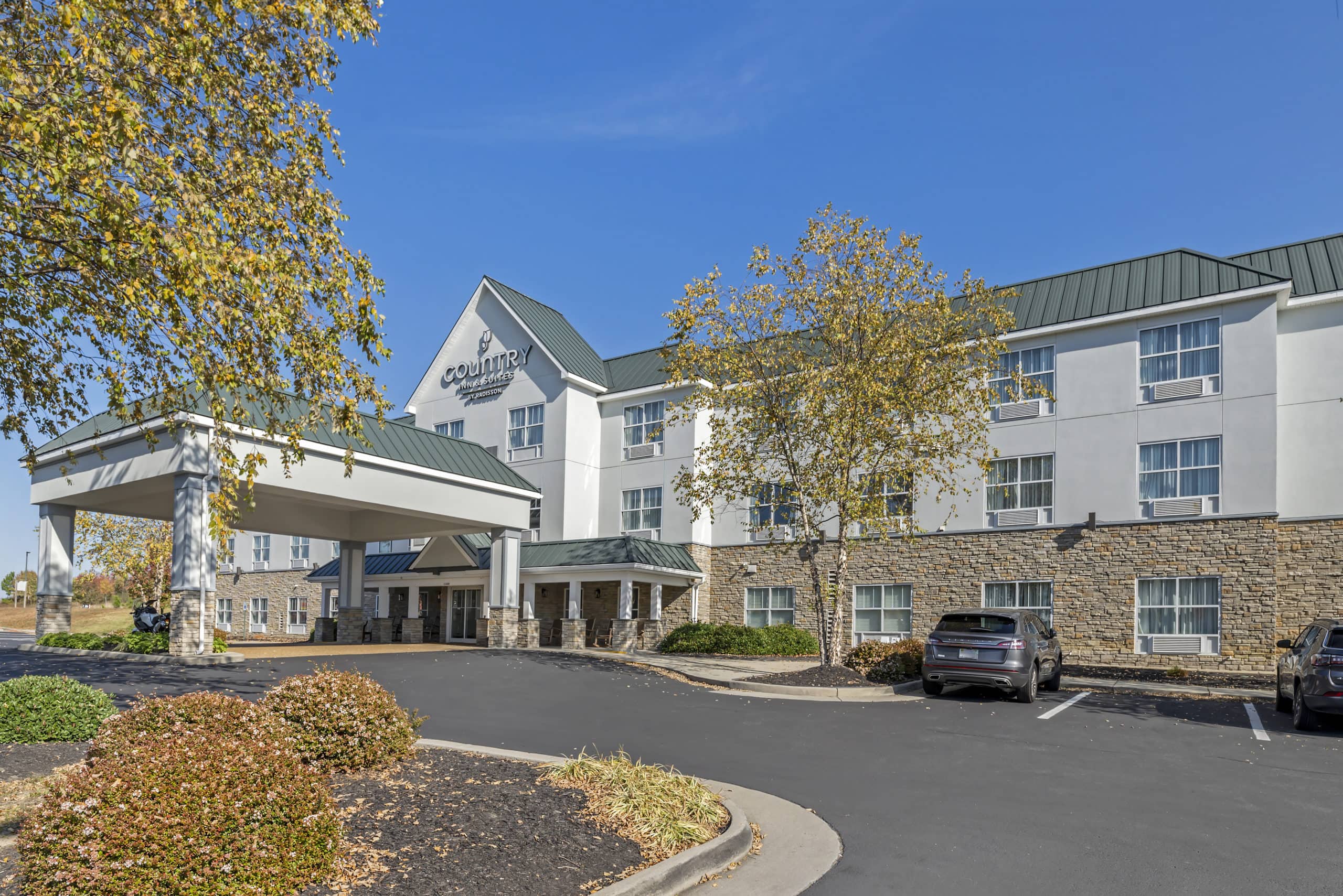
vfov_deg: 48.0
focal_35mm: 27
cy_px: 448
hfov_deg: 67.4
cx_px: 672
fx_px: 1008
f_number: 10
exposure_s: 1/800
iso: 400
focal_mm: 27
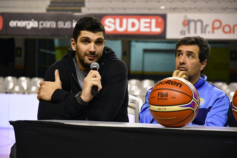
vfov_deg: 11.4
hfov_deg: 17.1
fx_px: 790
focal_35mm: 120
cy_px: 79
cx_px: 118
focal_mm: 80
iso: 1600
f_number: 4
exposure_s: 1/80
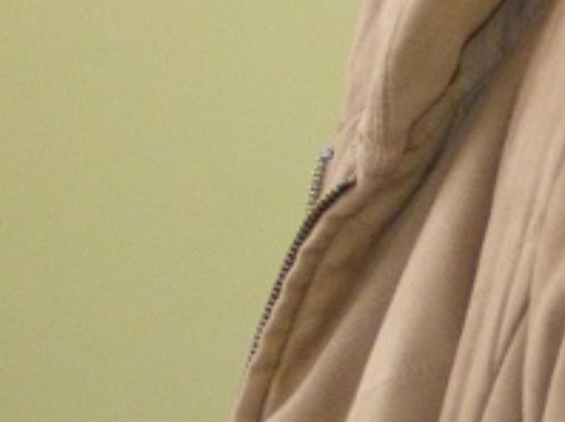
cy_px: -334
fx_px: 6586
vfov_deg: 3.6
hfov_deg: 4.9
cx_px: 9
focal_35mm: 404
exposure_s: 1/60
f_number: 3.5
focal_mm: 20.1
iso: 640
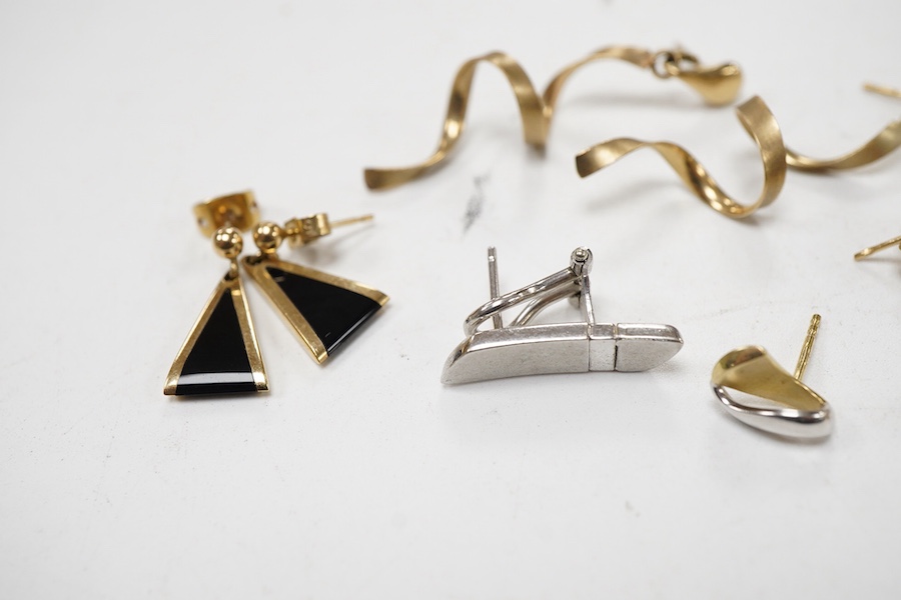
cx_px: 450
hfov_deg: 43.6
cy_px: 300
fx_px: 1126
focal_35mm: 45
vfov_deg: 29.9
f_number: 11
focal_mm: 30
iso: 1250
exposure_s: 1/125
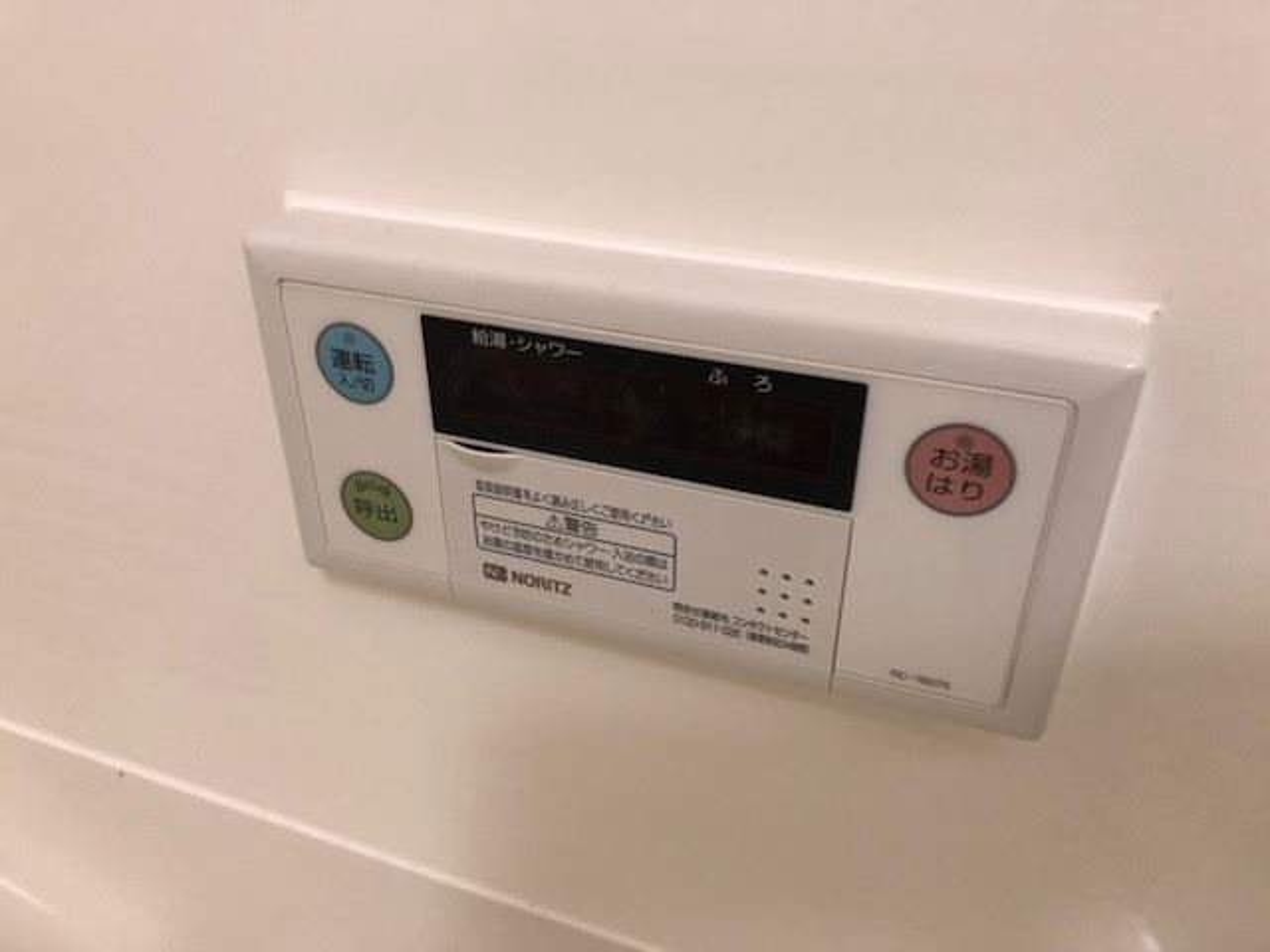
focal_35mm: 28
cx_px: 635
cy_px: 476
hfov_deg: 63.4
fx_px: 1027
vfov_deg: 49.7
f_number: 1.8
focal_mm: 3.99
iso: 64
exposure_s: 1/16
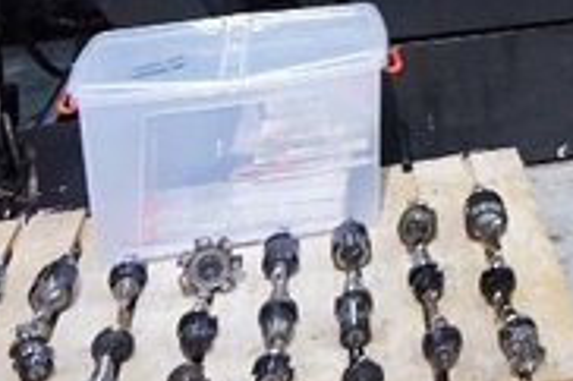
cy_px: -315
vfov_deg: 13.0
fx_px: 1511
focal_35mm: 95
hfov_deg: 18.5
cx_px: 913
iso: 3200
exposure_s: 1/80
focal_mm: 16
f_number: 3.5
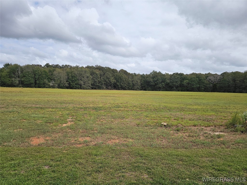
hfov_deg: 73.9
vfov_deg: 58.9
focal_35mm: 23
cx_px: 124
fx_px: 164
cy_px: 92
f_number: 1.7
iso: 20
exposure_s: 1/2000
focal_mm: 6.3
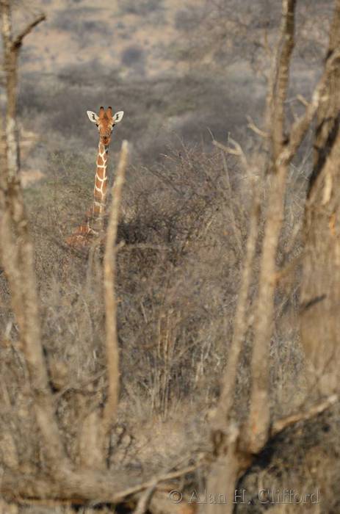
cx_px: 170
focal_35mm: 600
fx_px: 8546
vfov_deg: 3.4
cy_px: 257
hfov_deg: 2.3
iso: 280
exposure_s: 1/500
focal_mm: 400
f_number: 5.6
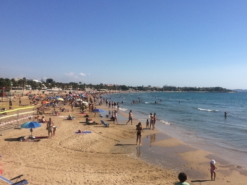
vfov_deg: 38.5
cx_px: 145
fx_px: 264
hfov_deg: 49.9
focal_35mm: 37
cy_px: 108
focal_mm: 4.15
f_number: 2.2
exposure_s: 1/4115
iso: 32
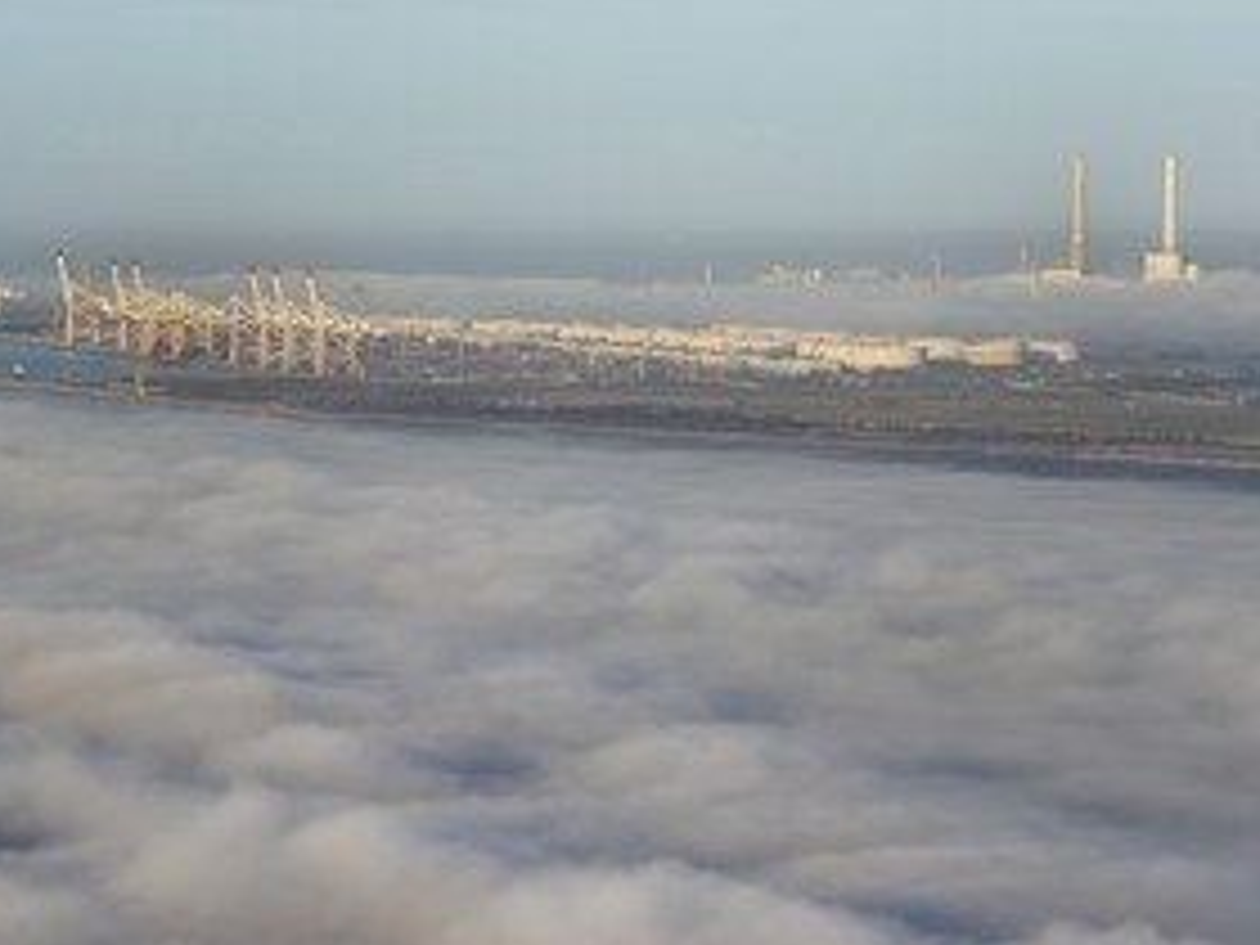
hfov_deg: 10.1
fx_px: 7098
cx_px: 486
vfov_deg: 7.6
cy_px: 459
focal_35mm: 195
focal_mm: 135
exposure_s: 1/250
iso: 200
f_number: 14
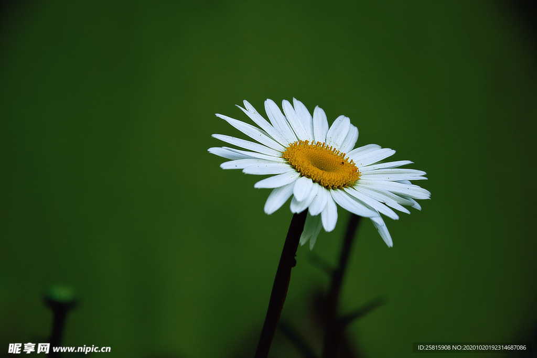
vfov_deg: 8.7
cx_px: 268
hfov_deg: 13.0
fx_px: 2350
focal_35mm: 158
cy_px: 179
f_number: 5.6
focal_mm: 105
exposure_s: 1/125
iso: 100
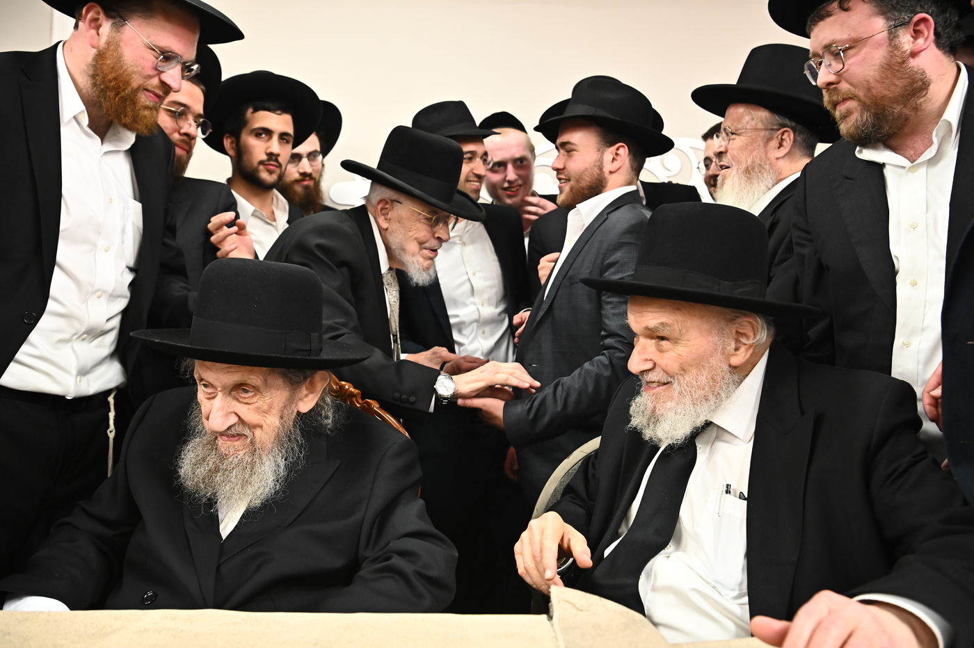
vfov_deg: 42.3
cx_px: 487
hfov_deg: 60.3
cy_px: 324
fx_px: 838
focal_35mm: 31
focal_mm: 31
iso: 3200
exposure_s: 1/200
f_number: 4.5
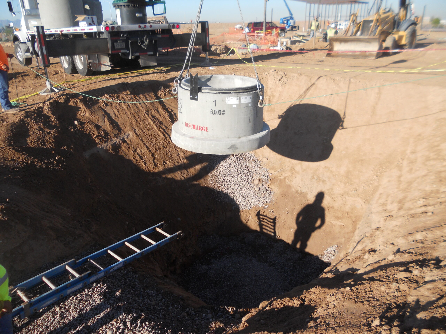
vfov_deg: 51.4
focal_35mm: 27
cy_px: 167
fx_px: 348
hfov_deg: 65.3
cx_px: 223
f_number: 3.2
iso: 80
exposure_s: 1/640
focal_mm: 4.9
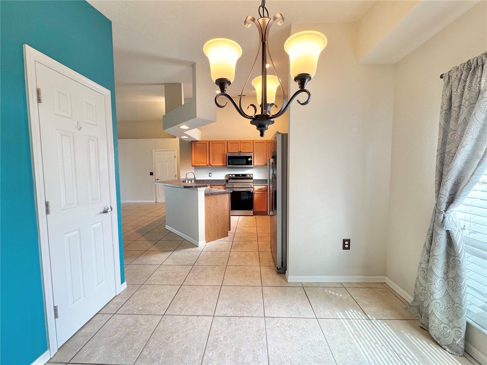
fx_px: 197
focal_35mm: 14
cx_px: 244
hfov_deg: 102.1
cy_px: 182
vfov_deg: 85.7
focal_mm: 2.22
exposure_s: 1/60
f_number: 2.2
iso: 160
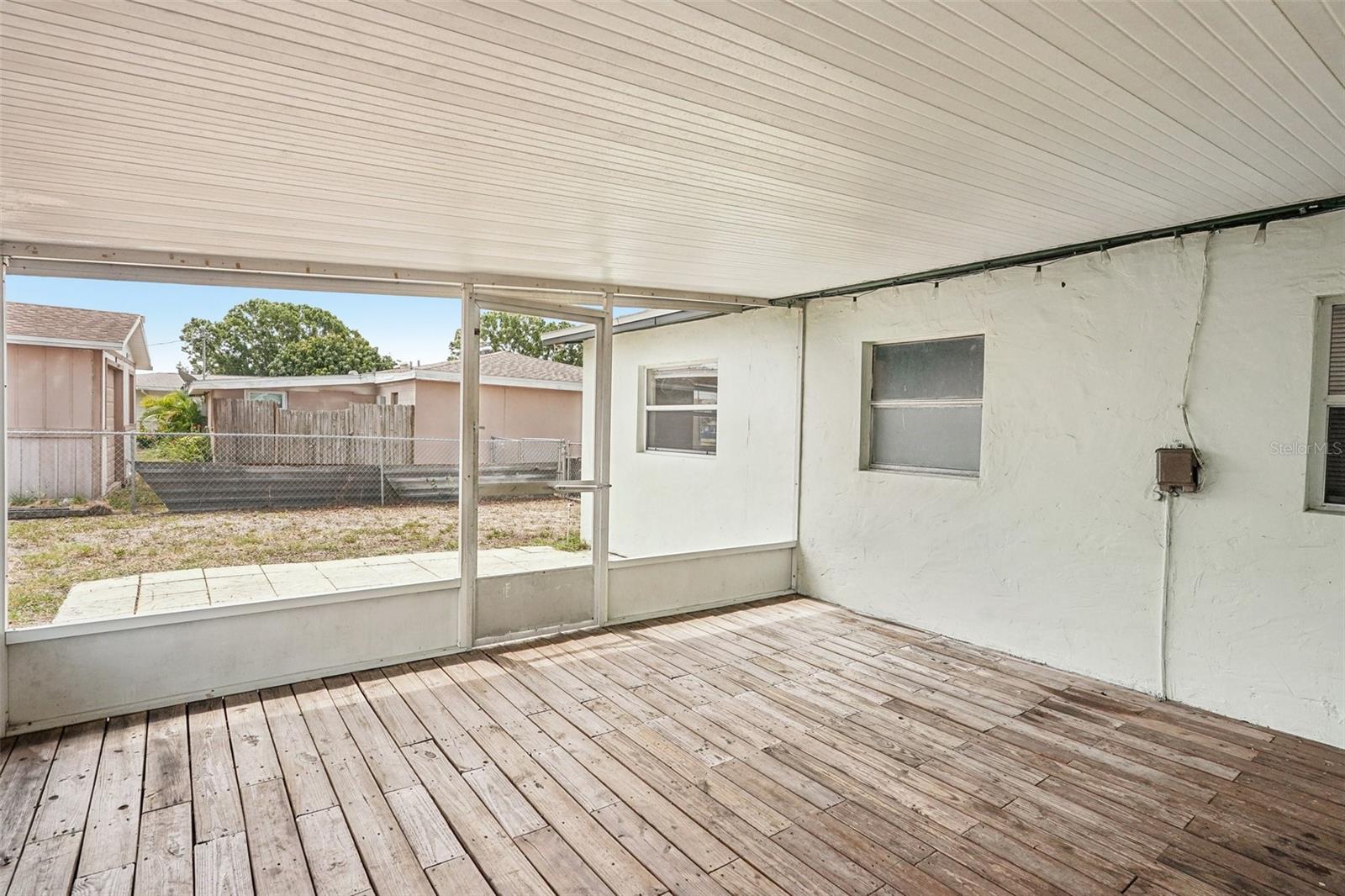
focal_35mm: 16
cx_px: 672
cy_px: 448
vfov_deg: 73.7
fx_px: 598
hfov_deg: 96.7
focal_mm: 16
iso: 400
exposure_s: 1/250
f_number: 8
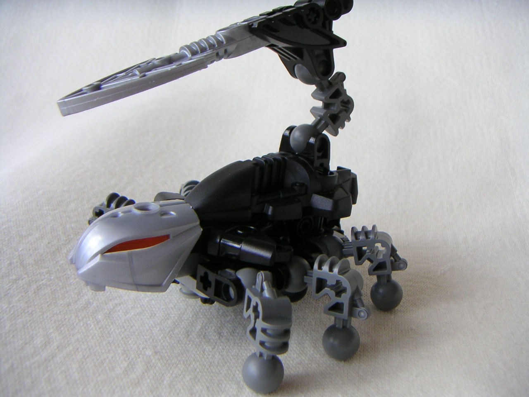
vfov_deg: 38.7
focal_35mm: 37
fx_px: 565
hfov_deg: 50.1
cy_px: 198
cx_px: 264
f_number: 2.8
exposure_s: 1/90
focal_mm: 4.8
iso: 64
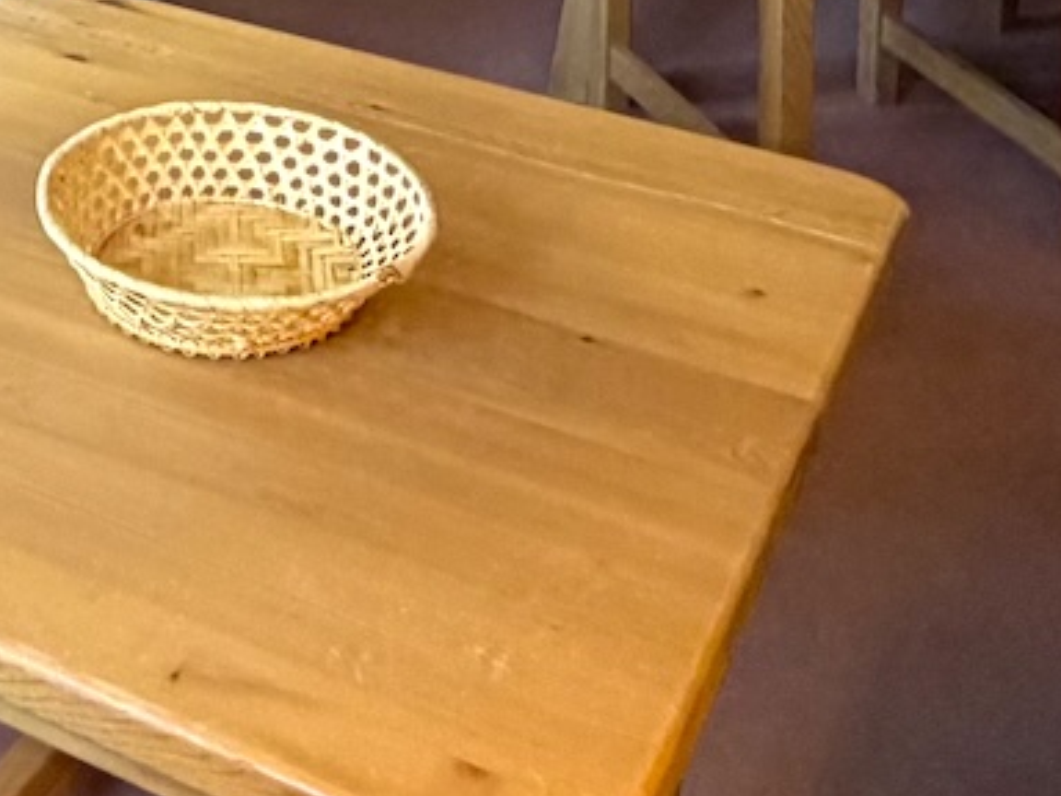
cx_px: 11
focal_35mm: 73
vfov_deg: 16.6
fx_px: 2237
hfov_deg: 25.4
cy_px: -663
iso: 200
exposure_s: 1/50
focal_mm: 2.22
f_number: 2.2
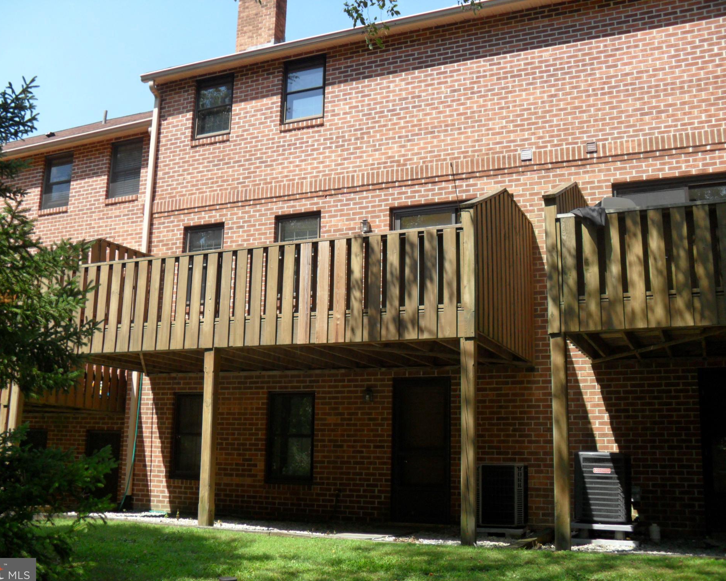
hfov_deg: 49.0
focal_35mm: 37
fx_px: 795
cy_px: 295
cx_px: 333
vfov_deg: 40.1
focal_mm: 6.3
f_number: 3
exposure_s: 1/750
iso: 80
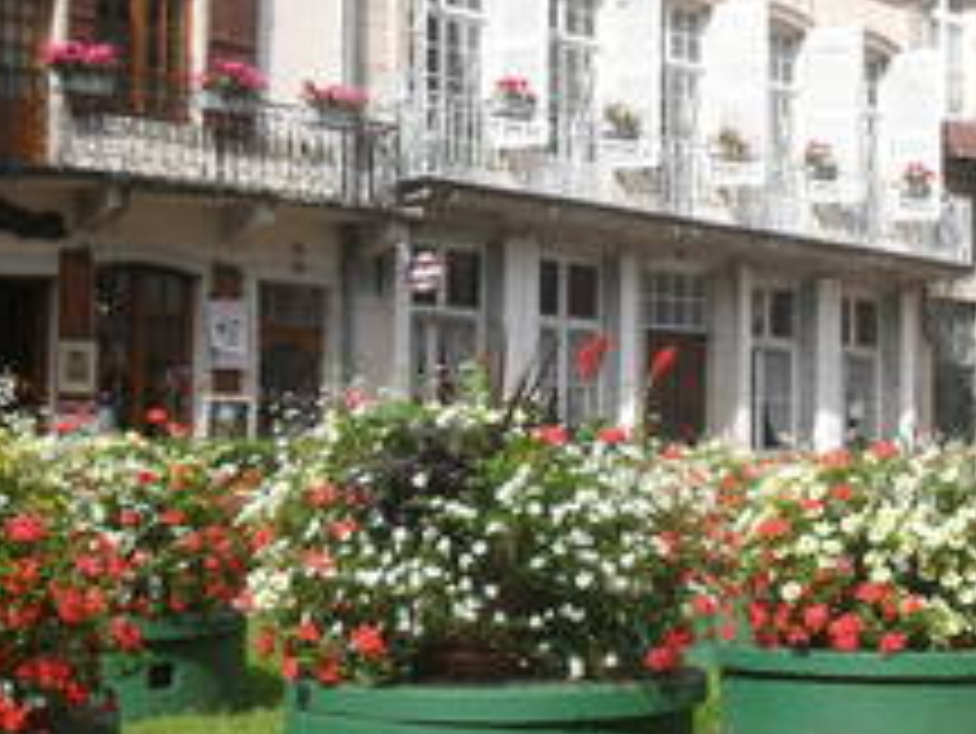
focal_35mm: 58
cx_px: 436
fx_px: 1636
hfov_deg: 33.2
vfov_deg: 25.0
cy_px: 527
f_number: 8.9
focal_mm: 6.2
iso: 100
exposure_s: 1/90
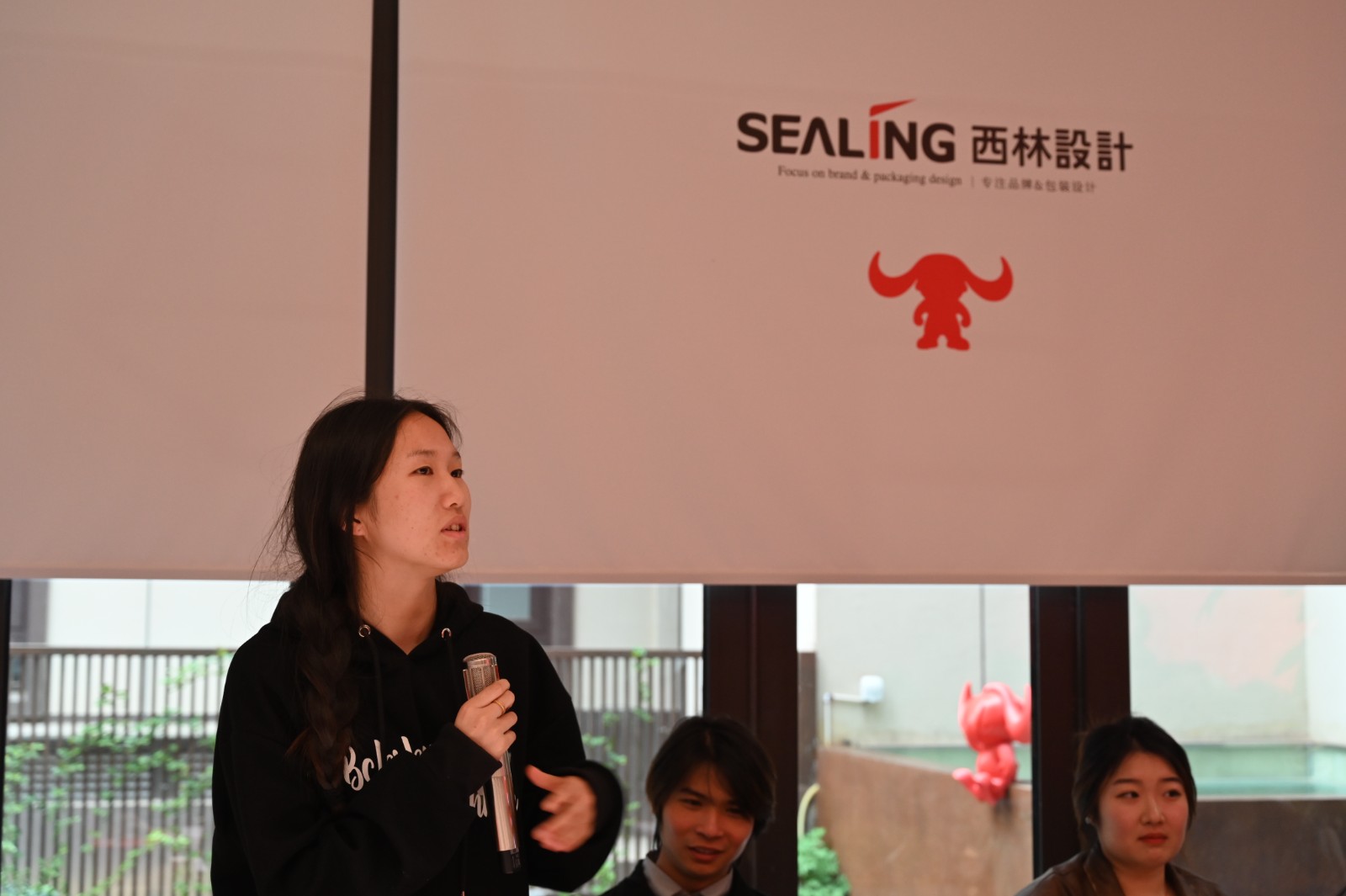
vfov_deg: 27.0
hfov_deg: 39.6
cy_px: 448
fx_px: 1868
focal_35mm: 50
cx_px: 673
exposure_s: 1/100
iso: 1250
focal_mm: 50
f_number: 5
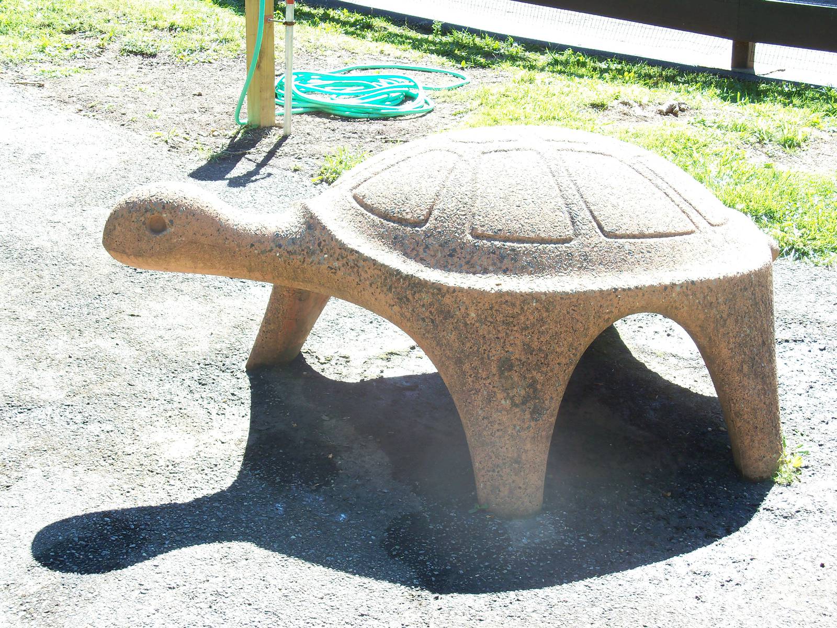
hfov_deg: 32.7
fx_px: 1427
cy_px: 314
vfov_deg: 24.8
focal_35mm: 59
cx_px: 418
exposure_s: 1/125
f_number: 4
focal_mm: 10.5
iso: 100
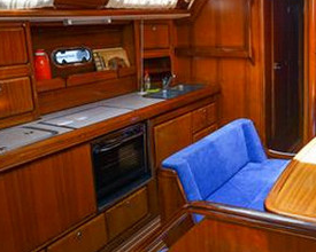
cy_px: 89
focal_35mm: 36
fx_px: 337
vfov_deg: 40.8
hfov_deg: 46.6
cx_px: 268
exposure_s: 1/125
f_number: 5.6
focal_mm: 17
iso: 800
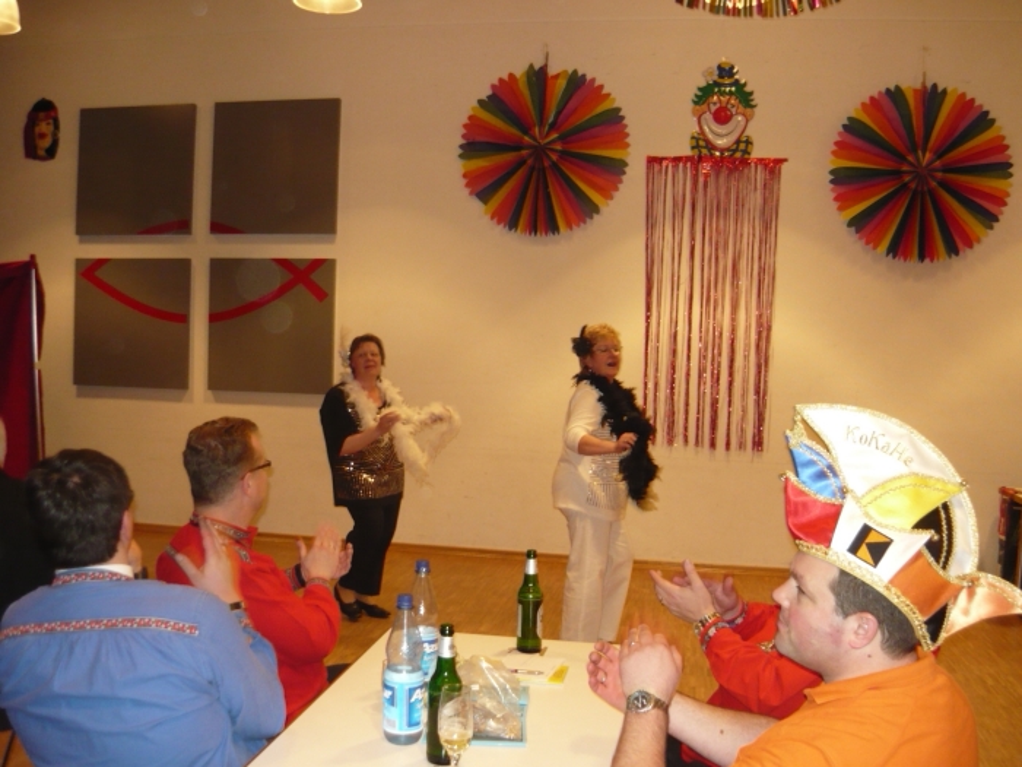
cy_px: 384
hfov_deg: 54.0
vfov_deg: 41.8
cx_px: 511
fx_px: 1004
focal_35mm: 34
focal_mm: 5.5
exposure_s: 1/30
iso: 250
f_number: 2.8
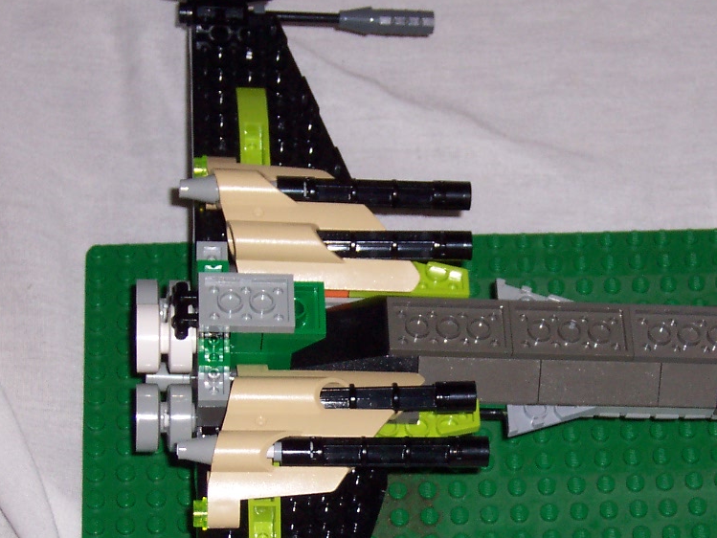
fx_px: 3252
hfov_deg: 12.5
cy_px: 390
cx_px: 526
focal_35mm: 157
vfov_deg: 9.4
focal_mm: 15.2
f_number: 4
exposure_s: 1/90
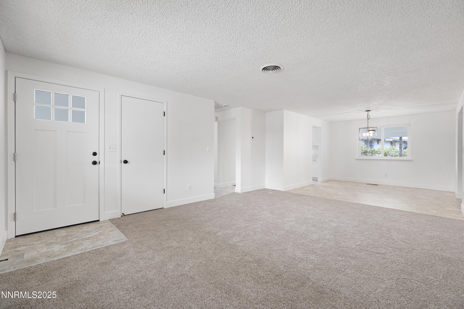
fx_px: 193
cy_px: 154
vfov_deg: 77.3
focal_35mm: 15
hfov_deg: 100.4
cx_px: 232
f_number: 6.3
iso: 100
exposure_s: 1.3
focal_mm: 10
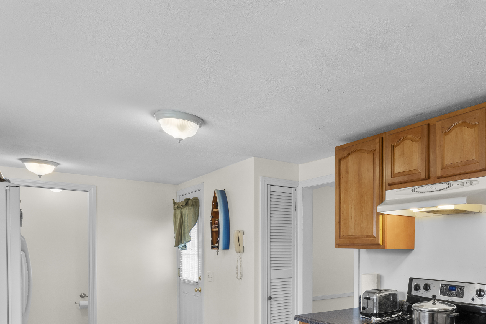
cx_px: 374
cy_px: 255
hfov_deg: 61.2
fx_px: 378
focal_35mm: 28
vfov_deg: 44.3
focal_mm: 16
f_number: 9
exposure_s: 1
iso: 200
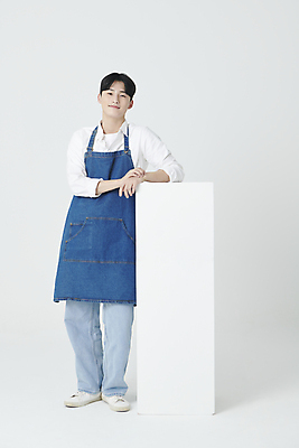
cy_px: 224
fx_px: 871
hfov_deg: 19.5
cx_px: 150
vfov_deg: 28.8
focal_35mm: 70
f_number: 11
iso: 80
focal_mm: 70
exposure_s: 1/125
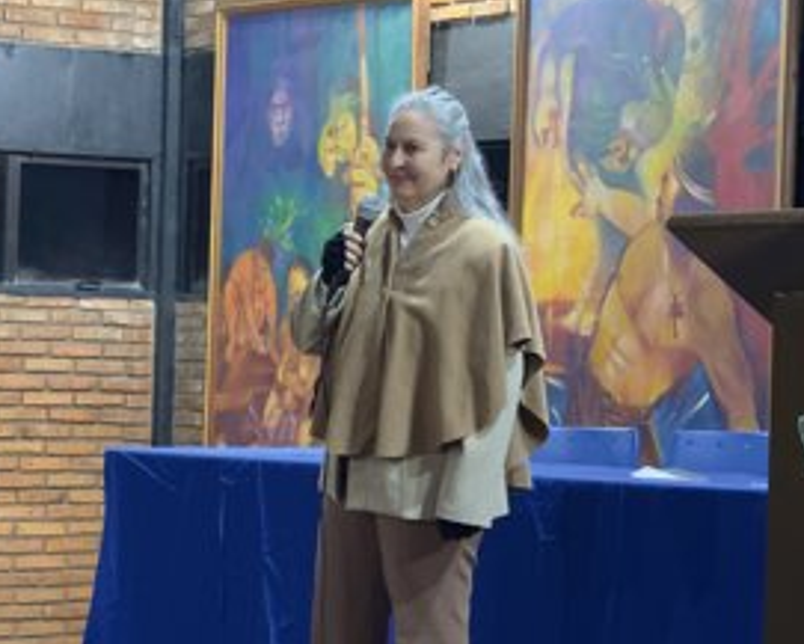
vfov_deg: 10.2
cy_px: 323
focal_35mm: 151
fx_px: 3594
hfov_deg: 12.8
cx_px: 479
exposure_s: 1/40
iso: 640
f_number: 2.8
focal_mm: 15.66
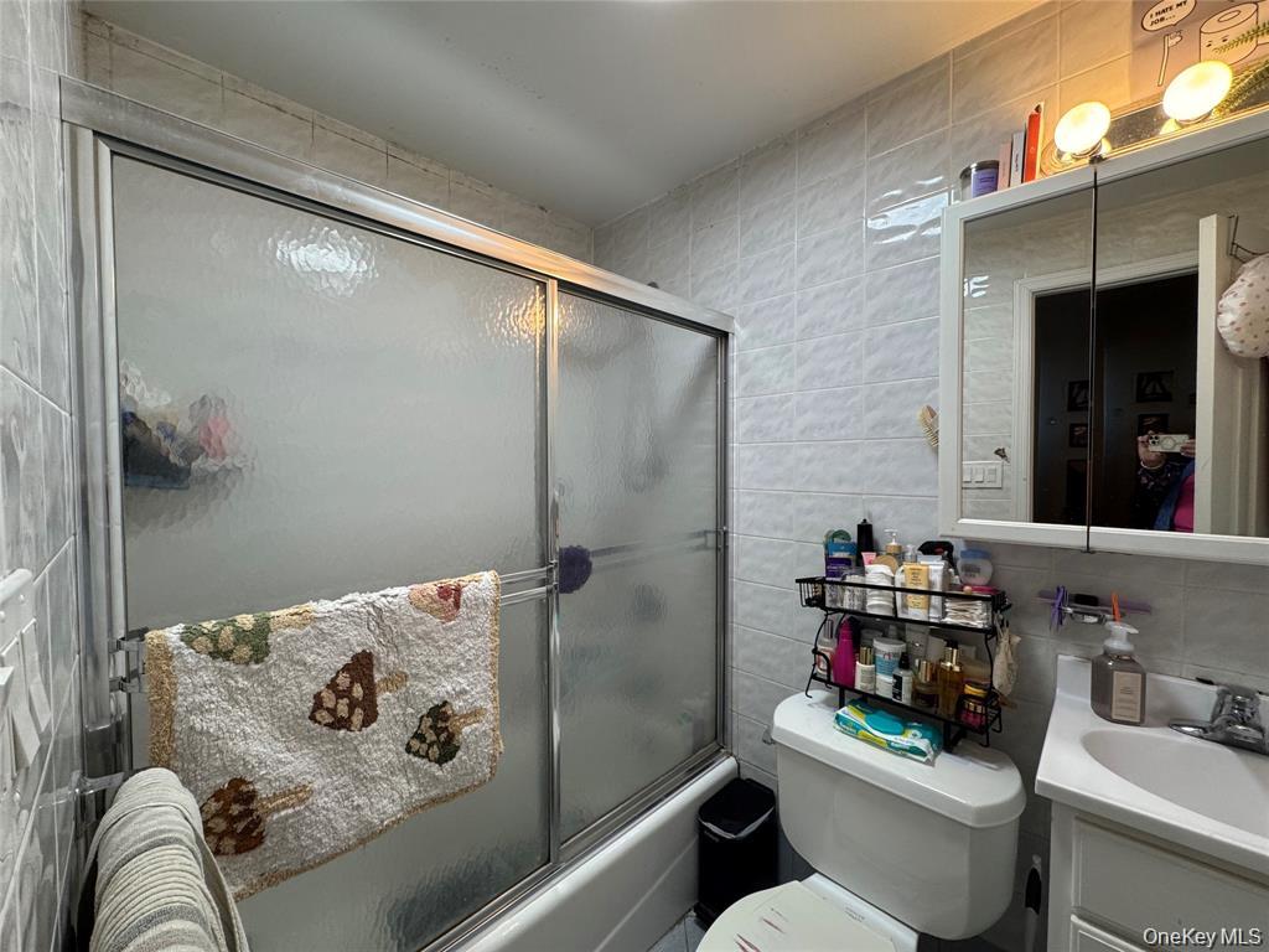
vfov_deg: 85.7
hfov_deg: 102.1
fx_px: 513
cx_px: 634
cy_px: 476
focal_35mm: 14
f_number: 2.2
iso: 160
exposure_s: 1/120
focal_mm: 2.22
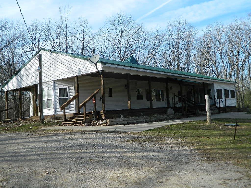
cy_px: 94
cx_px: 126
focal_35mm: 35
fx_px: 254
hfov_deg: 52.6
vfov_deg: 40.7
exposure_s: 1/400
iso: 80
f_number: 3.3
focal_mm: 6.2
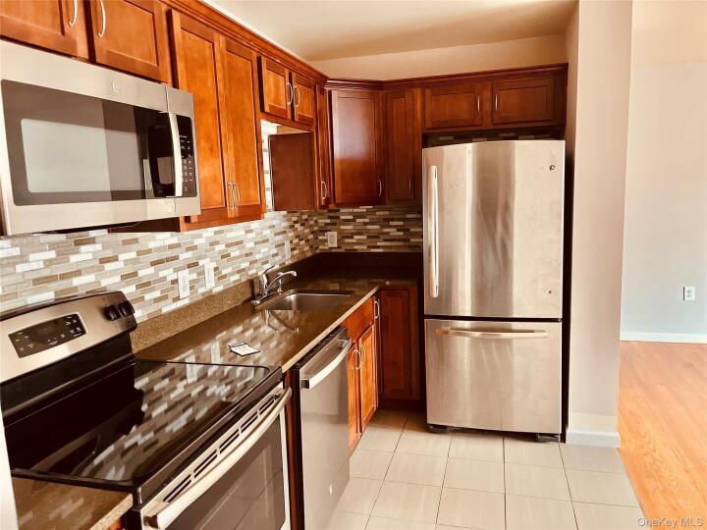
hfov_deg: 67.3
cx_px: 354
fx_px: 531
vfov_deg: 53.1
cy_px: 265
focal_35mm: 26
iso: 640
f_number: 1.6
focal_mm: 5.1
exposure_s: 1/39
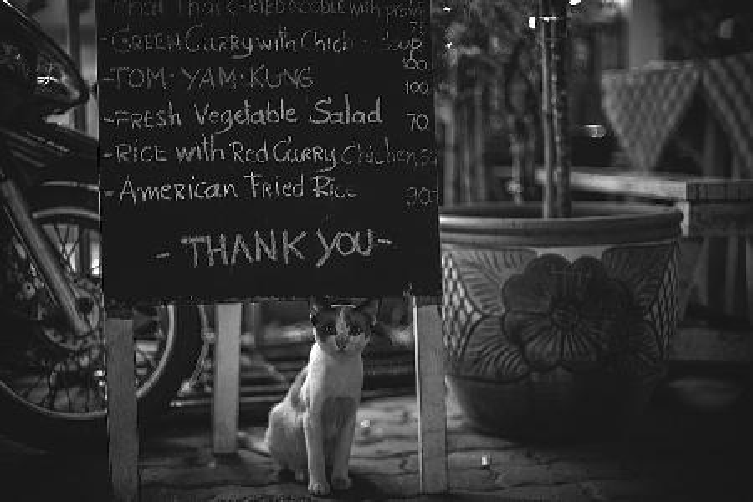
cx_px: 376
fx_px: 1046
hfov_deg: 39.6
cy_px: 251
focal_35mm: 50
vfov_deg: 27.0
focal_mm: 50
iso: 800
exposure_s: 1/25
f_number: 1.4
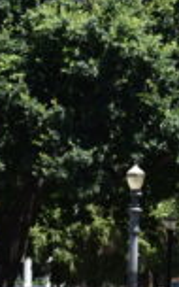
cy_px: 245
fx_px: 1838
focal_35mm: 235
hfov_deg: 5.6
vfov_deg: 8.9
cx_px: -19
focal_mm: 55
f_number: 6.3
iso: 100
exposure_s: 1/200
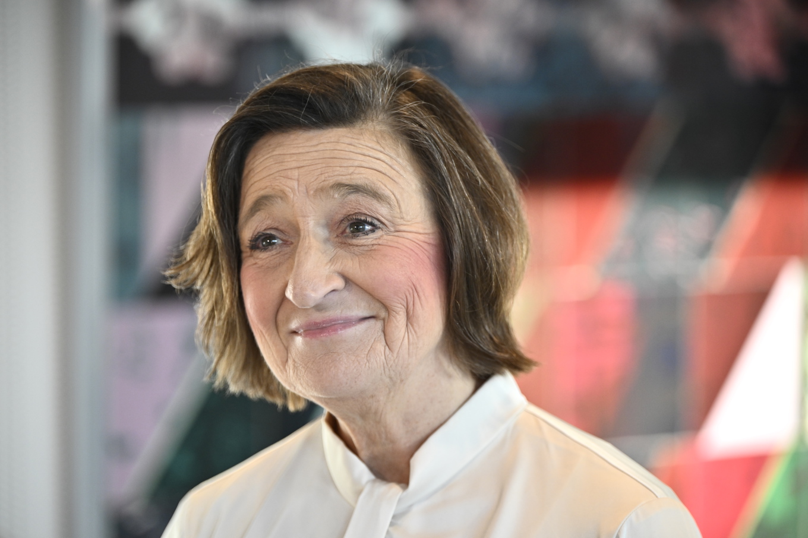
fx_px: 3029
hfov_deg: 15.2
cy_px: 269
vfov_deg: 10.2
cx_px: 404
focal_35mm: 135
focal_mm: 135
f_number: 2.8
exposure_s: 1/500
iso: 1600
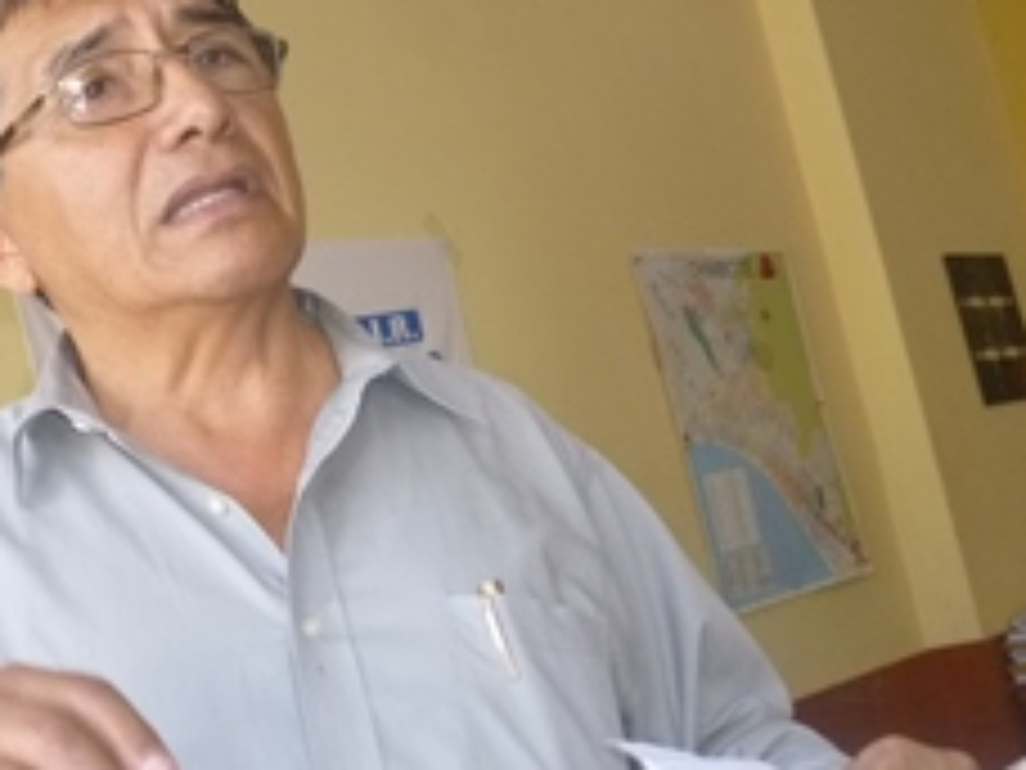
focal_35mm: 55
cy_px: 401
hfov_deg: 34.7
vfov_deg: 26.6
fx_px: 1630
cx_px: 374
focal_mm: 5
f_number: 3.1
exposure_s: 1/60
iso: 320
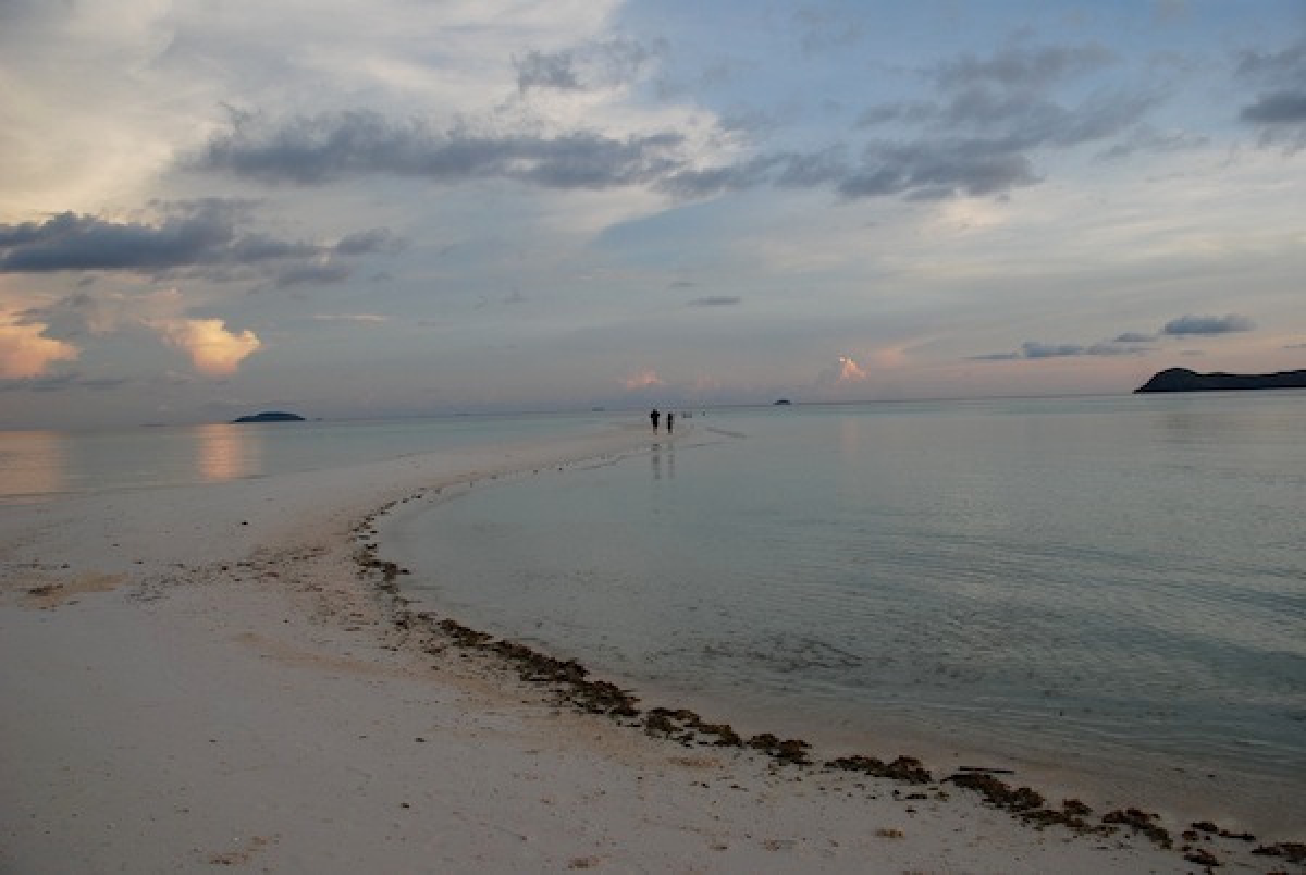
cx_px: 653
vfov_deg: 48.1
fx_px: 981
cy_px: 438
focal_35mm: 27
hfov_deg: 67.3
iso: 140
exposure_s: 1/125
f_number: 5.6
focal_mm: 18
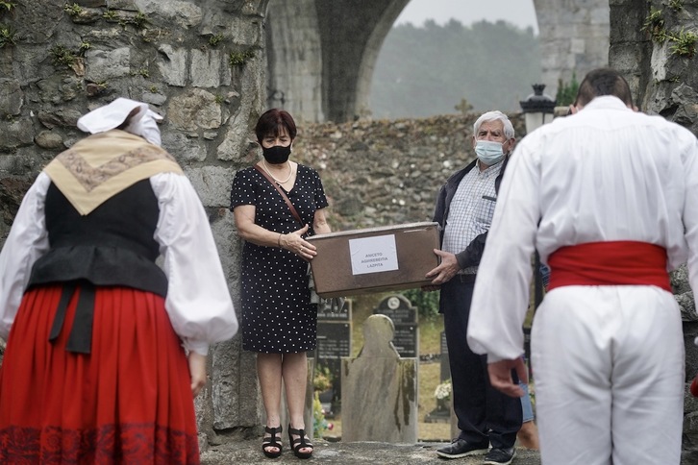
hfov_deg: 23.1
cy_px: 232
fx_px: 1706
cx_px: 349
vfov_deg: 15.5
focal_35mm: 88
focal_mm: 88
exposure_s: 1/800
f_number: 4.5
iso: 400
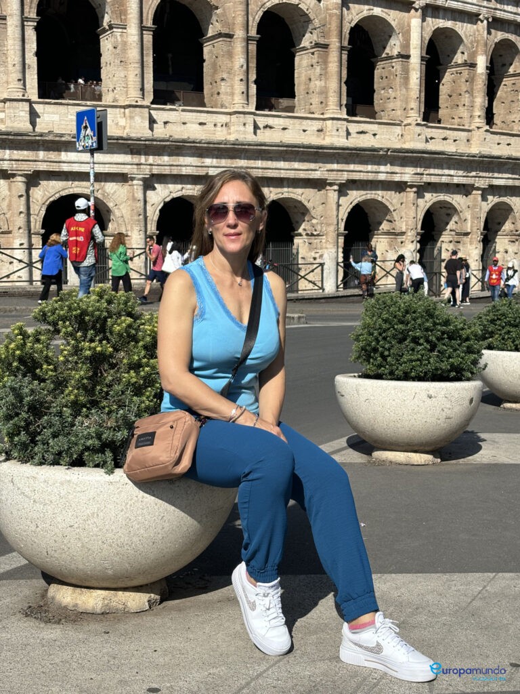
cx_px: 260
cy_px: 347
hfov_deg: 28.0
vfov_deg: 36.8
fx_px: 1042
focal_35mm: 52
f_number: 1.6
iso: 32
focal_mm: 5.96
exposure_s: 1/3205
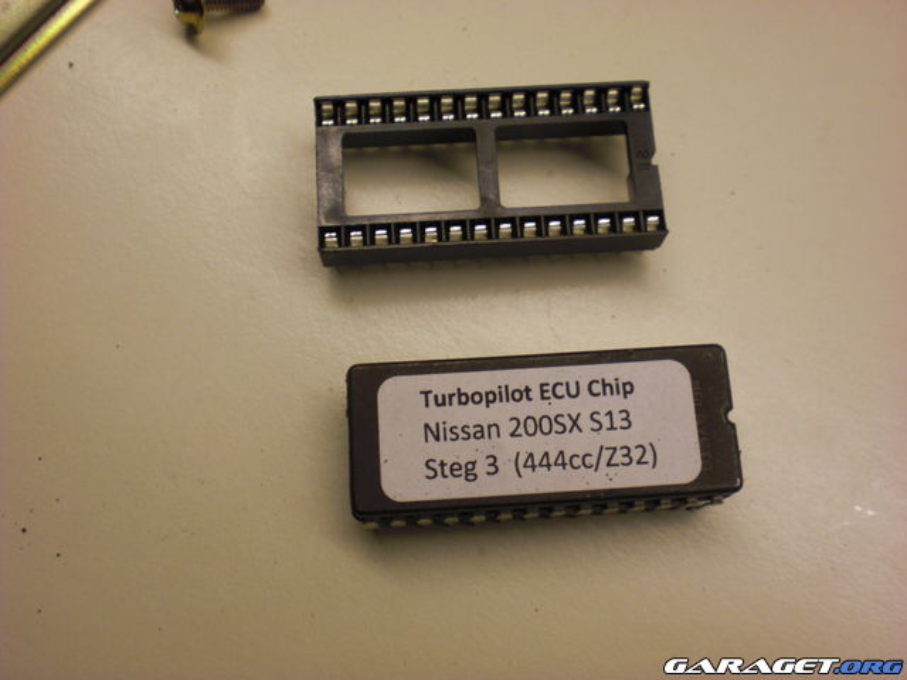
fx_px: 996
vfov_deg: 37.7
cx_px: 454
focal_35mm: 38
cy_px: 340
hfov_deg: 49.0
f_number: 3.1
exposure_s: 1/80
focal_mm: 6.3
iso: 100
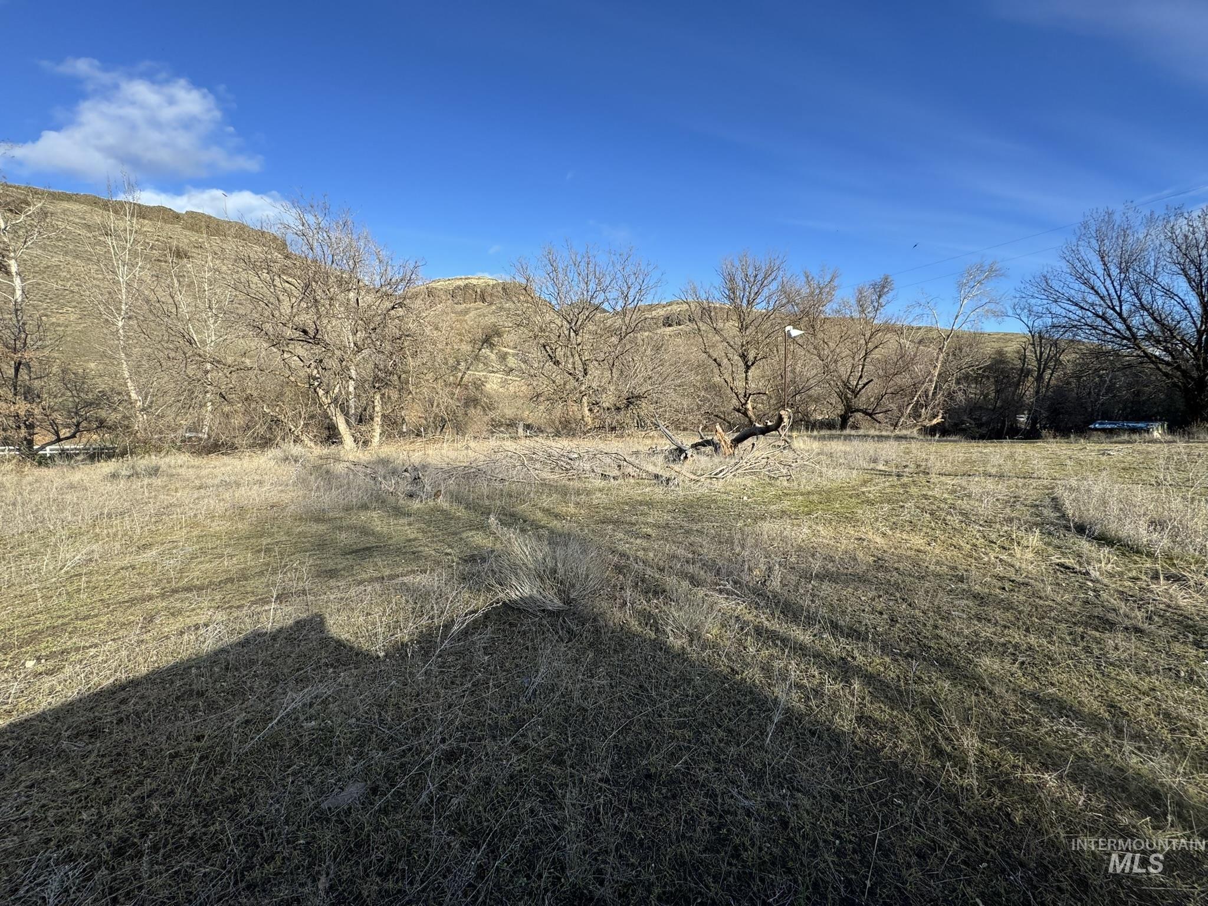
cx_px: 604
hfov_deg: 102.1
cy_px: 453
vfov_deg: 85.7
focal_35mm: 14
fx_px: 489
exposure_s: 1/840
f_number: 2.2
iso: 40
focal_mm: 2.22
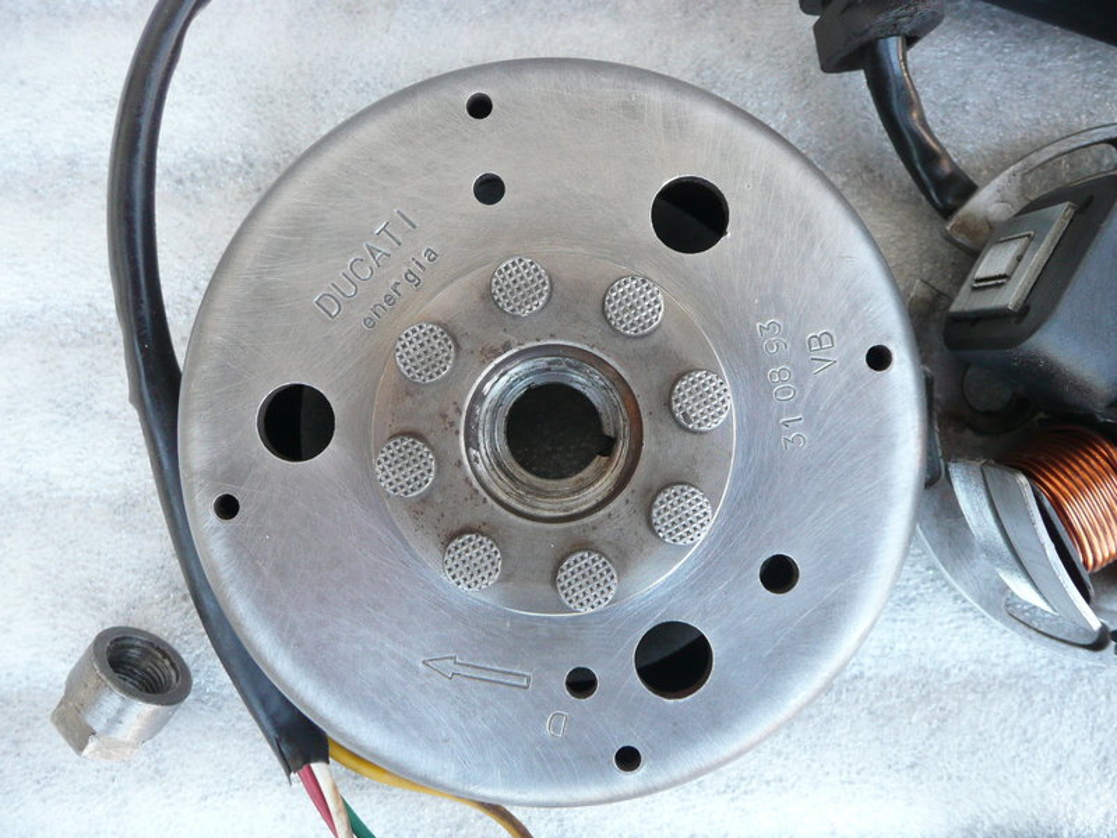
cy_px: 419
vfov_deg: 49.7
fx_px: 904
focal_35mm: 28
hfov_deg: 63.4
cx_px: 558
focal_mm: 4.6
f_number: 3.3
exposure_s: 1/30
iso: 160
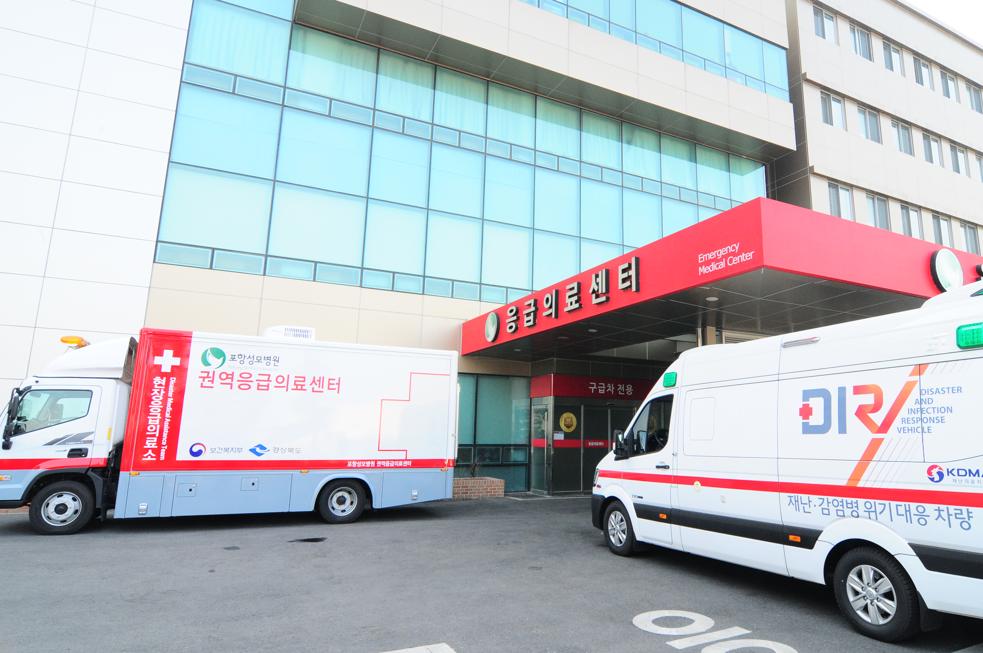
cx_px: 560
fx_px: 573
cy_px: 309
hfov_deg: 80.8
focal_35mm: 21
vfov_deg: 59.3
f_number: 7.1
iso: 640
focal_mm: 12
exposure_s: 1/160
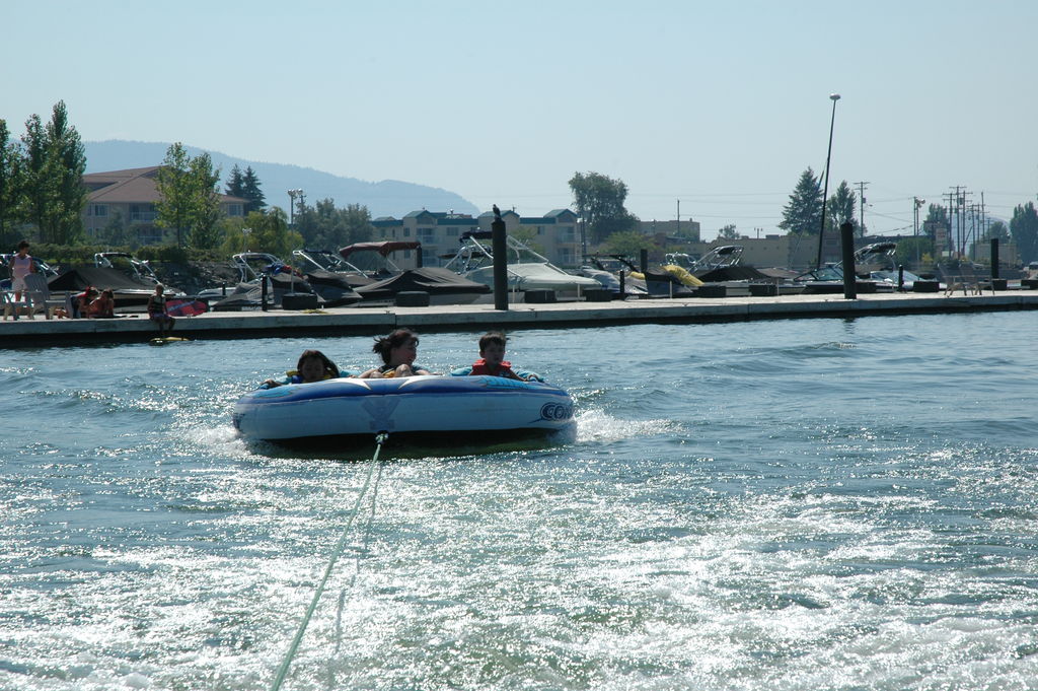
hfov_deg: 19.5
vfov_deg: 13.0
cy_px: 346
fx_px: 3025
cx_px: 519
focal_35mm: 105
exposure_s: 1/500
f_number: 11
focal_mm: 70
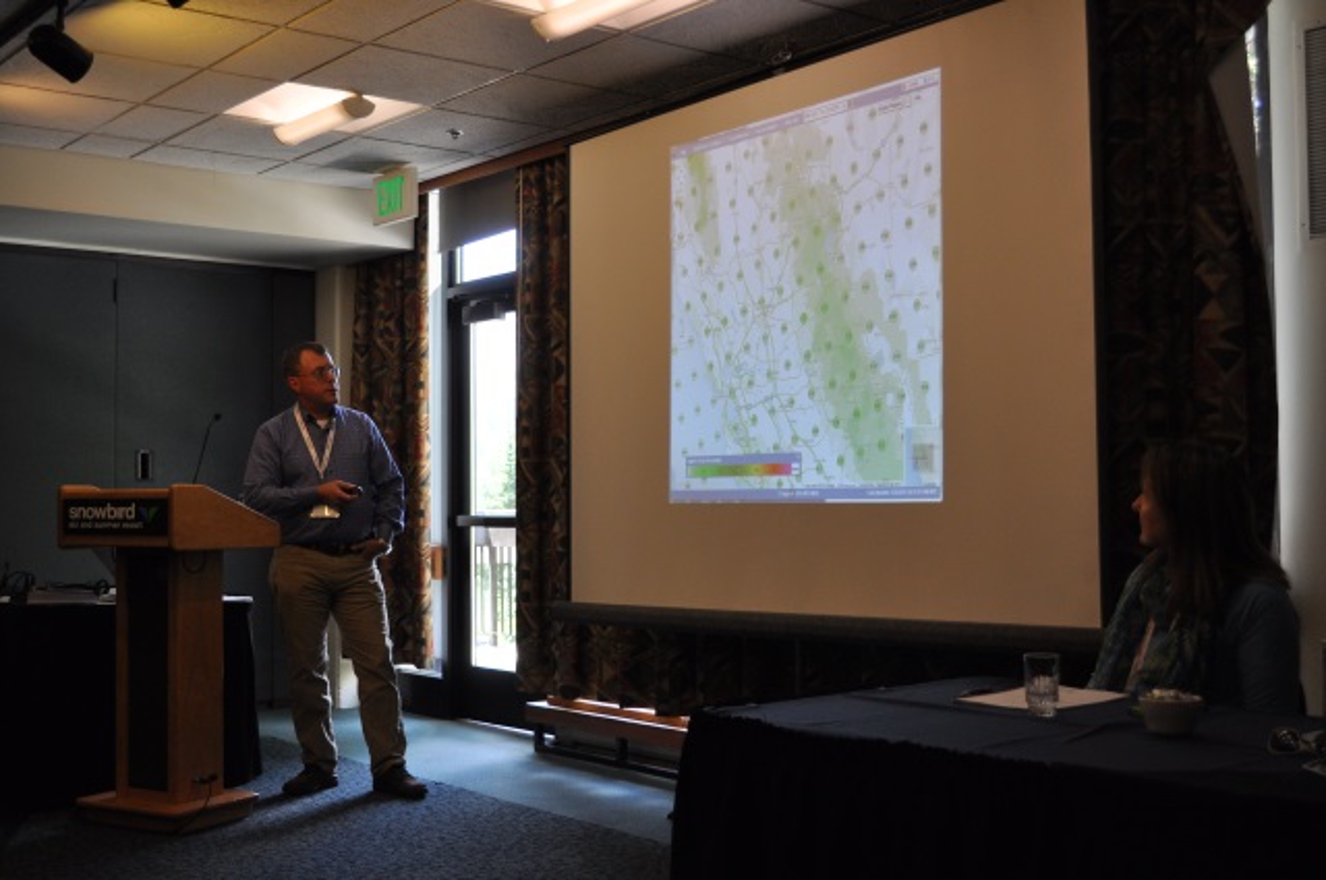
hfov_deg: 46.5
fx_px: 1545
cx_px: 663
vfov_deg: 31.8
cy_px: 440
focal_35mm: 42
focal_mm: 28
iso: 560
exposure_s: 1/60
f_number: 4.5
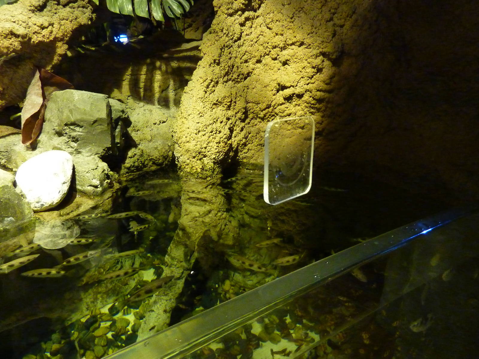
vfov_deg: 54.9
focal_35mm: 25
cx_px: 240
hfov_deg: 69.4
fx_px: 346
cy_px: 180
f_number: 3.3
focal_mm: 4.1
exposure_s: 1/15
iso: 800
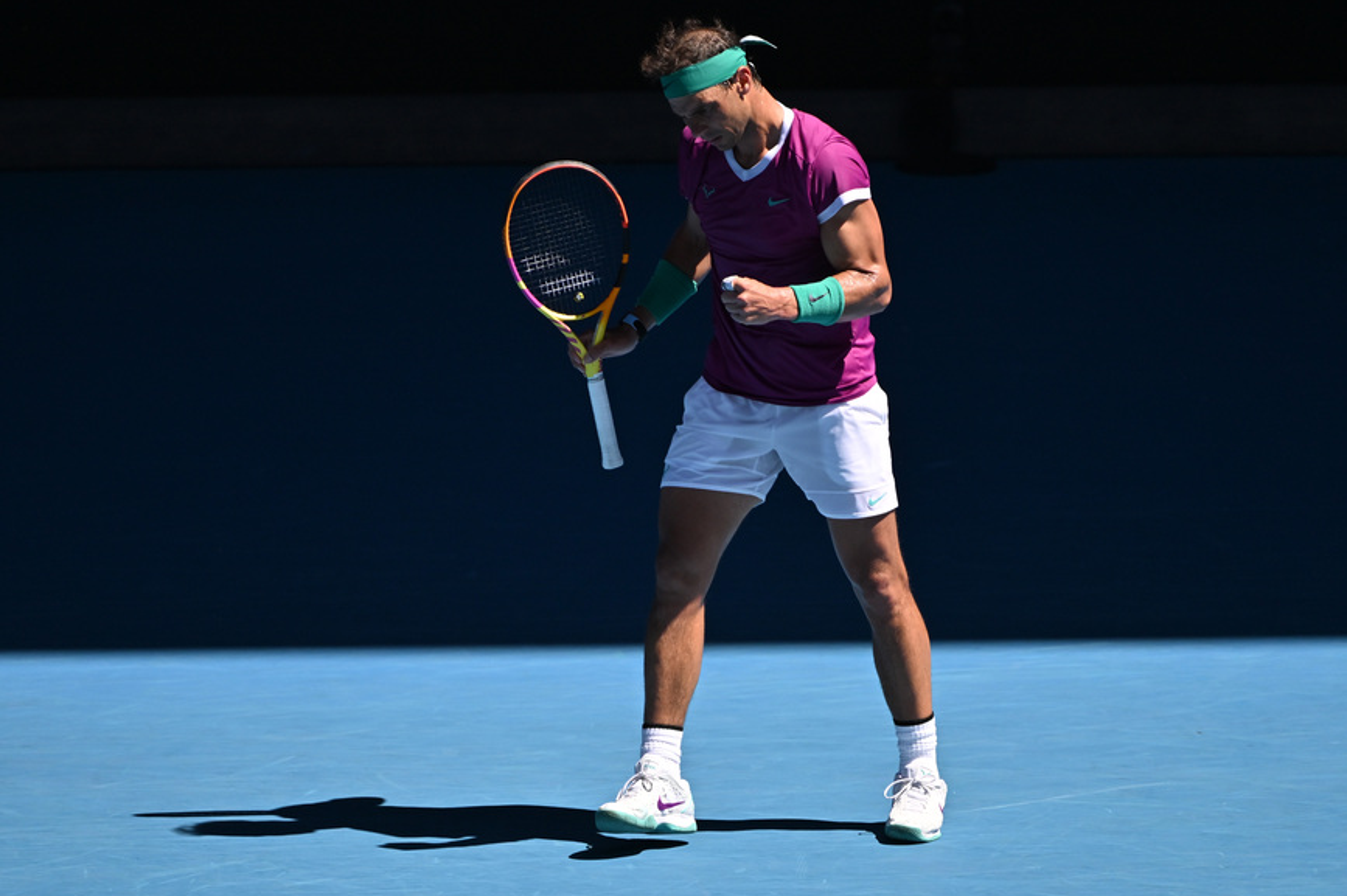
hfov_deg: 3.0
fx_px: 25877
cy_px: 502
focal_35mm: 692
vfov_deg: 2.0
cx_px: 715
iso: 250
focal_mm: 400
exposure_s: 1/3200
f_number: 4
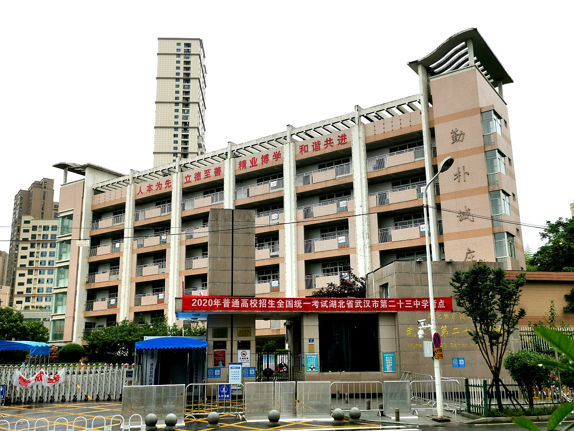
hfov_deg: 52.6
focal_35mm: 35
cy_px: 216
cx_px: 287
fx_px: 580
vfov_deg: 40.7
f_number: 1.8
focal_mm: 5.58
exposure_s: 1/1285
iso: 50
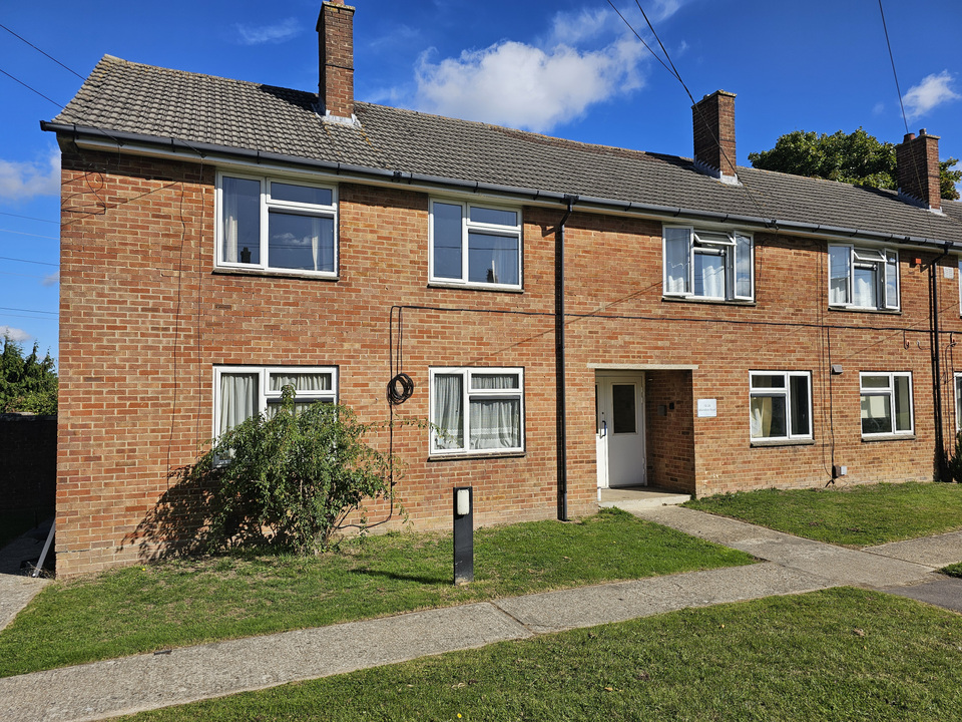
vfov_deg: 58.9
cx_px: 481
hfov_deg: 73.9
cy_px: 361
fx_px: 639
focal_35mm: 23
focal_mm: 6.3
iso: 10
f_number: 1.7
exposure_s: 1/1000
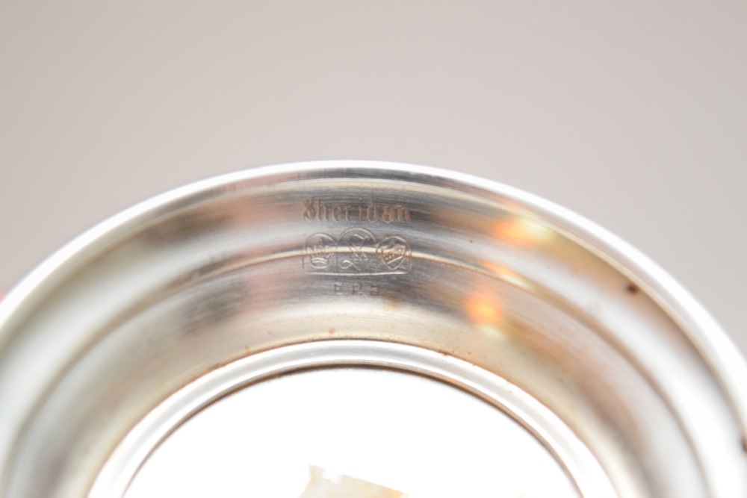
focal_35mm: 82
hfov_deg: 24.6
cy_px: 249
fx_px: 1712
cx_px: 374
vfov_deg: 16.6
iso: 1000
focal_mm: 55
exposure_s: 1/60
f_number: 5.6
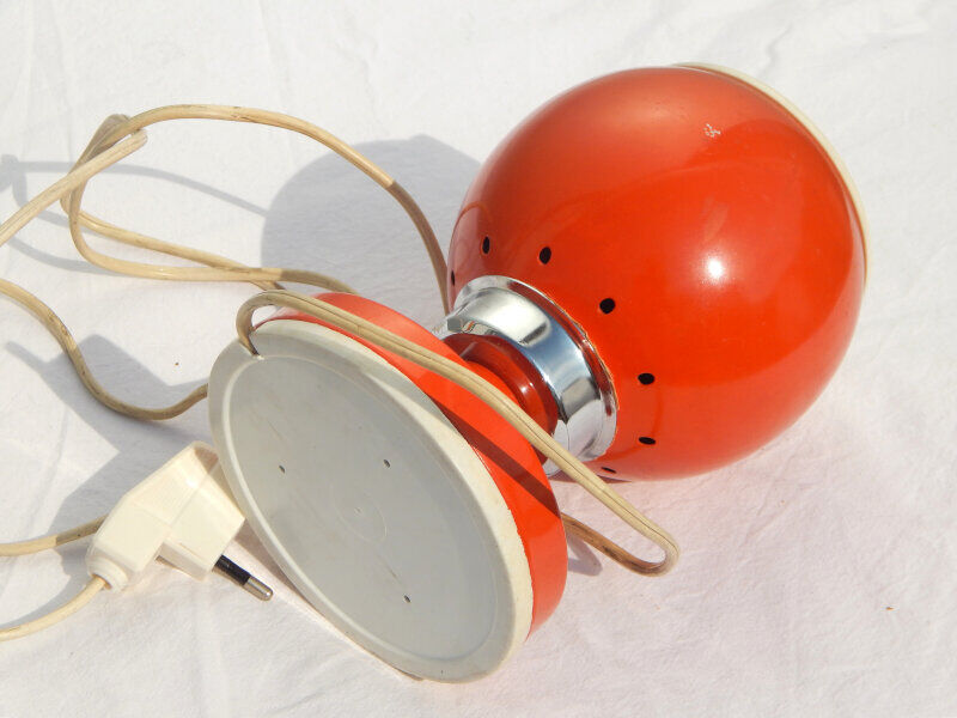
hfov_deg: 22.8
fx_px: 2378
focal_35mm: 86
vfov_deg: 17.2
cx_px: 478
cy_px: 359
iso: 125
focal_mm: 15.3
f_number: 8.6
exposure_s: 1/640
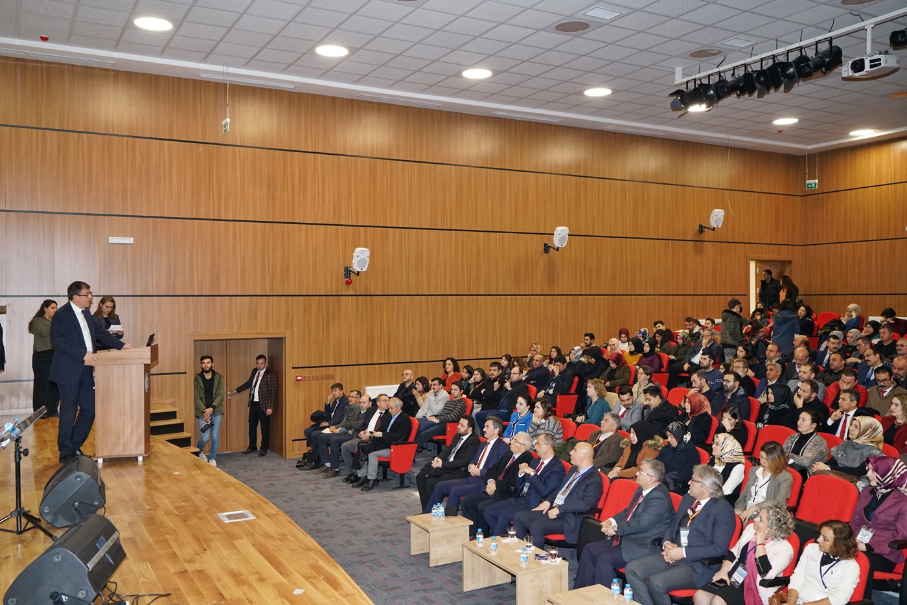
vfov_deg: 42.3
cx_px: 454
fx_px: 781
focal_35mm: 31
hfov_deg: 60.3
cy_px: 302
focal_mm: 31
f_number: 4
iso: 2000
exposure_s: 1/160
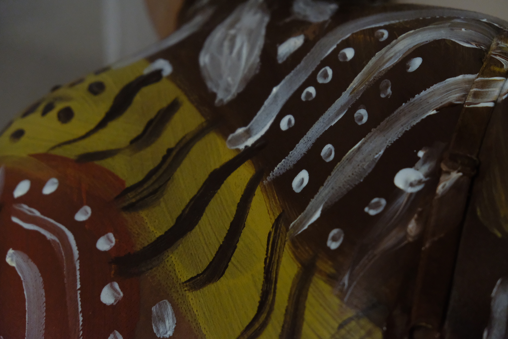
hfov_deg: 24.5
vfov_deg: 16.5
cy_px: 170
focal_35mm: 83
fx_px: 1171
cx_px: 254
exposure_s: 1/52
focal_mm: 55
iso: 6400
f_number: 4
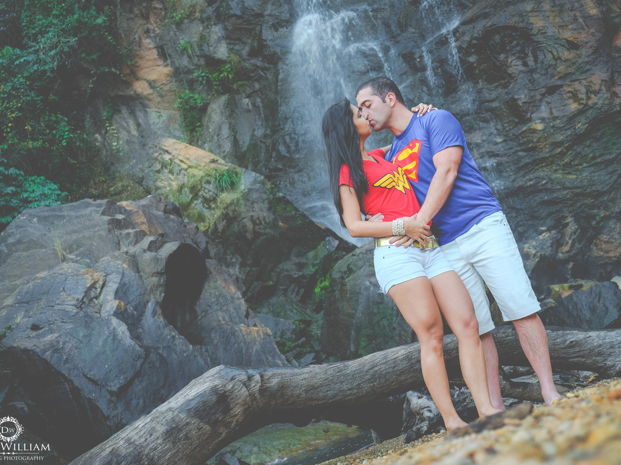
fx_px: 915
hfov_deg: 37.5
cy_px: 232
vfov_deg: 28.6
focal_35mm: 51
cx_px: 314
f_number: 4
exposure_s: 1/80
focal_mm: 31.5
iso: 400
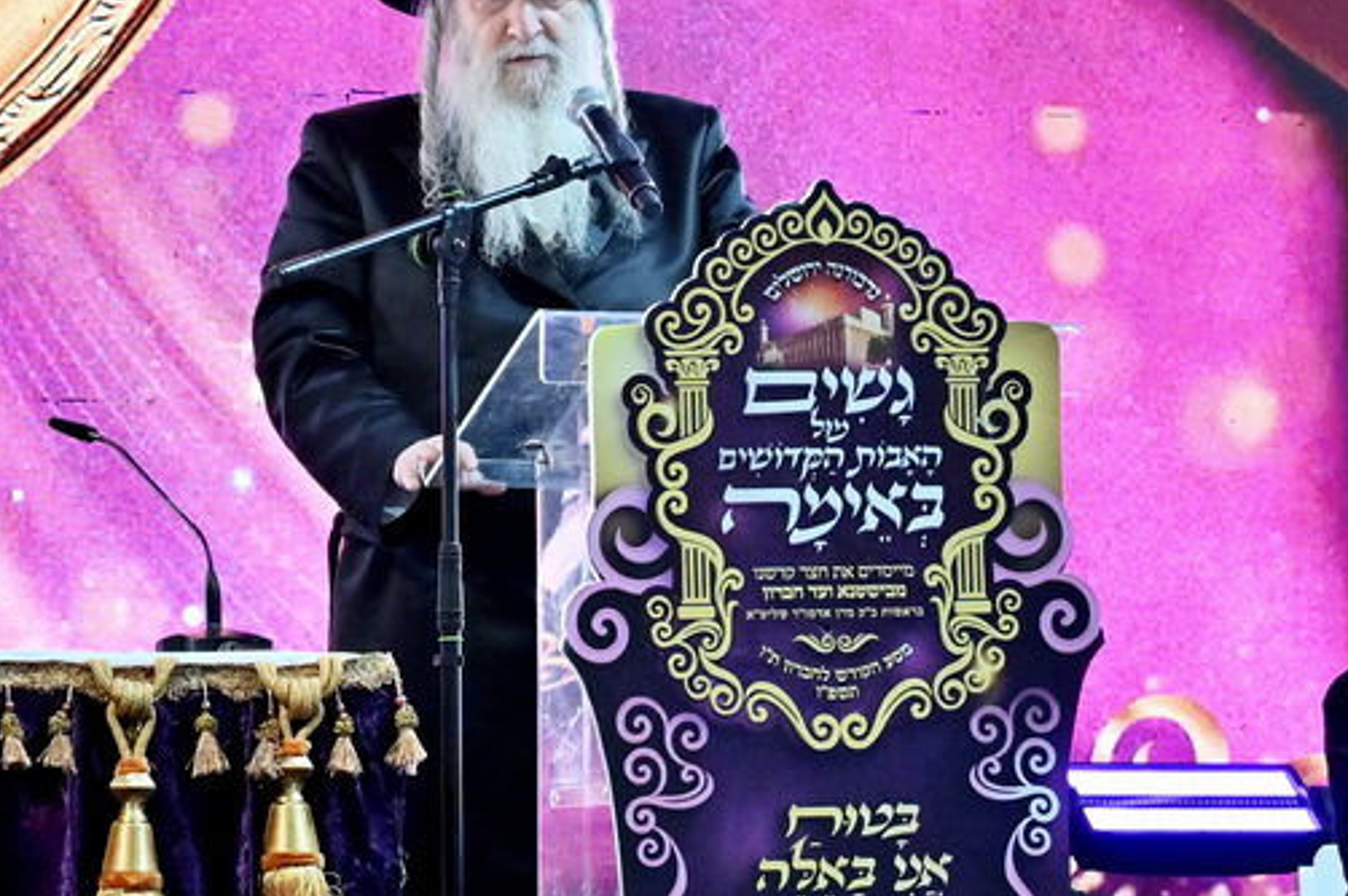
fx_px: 5950
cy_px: 174
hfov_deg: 12.7
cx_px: -207
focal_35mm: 159
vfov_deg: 8.6
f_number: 4
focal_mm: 38
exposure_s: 1/125
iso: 800
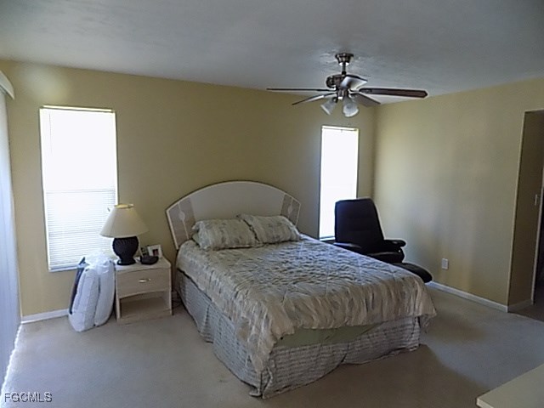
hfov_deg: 73.9
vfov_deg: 58.9
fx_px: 361
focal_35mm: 23
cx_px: 272
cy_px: 204
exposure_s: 1/13
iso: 400
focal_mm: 4
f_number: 3.1
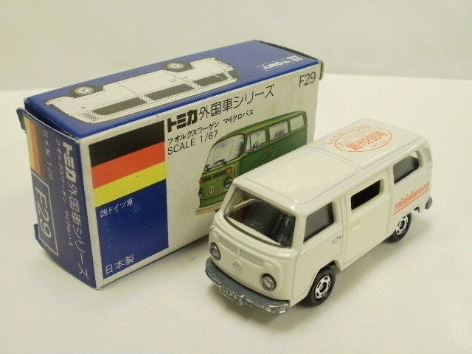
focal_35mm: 44
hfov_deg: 42.9
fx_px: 600
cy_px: 177
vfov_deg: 32.9
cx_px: 236
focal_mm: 7.7
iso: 125
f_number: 4
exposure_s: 1/20
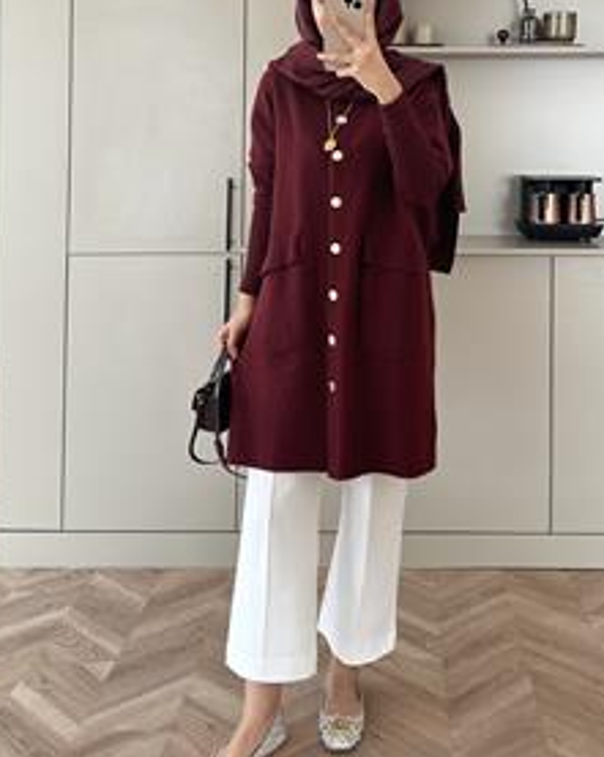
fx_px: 783
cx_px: 347
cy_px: 275
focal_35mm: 35
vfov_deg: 50.9
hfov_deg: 42.1
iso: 100
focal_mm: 6.86
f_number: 1.78
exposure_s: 1/121
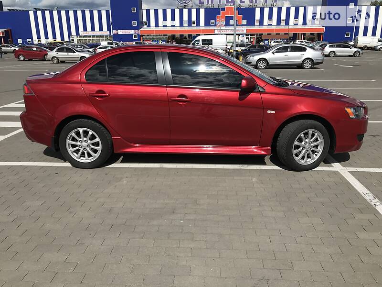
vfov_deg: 49.7
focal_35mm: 28
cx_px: 191
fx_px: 309
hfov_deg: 63.4
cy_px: 144
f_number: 1.8
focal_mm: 4
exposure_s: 1/3425
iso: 20
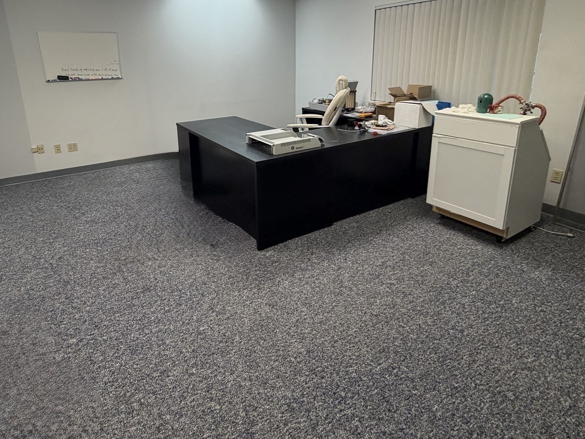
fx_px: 355
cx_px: 252
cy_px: 143
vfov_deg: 61.8
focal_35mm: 21
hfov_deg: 78.5
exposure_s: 1/120
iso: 200
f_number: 2.2
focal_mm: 2.22
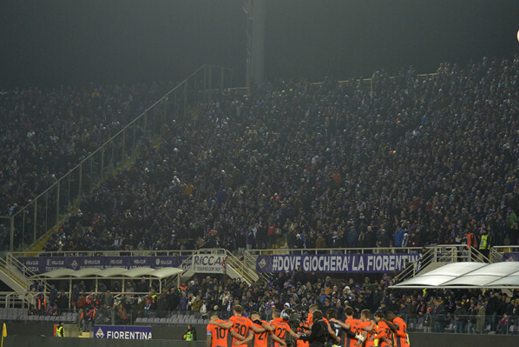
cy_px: 221
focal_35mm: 158
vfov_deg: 8.7
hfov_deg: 13.0
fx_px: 2278
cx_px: 136
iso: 2500
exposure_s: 1/1000
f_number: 4.8
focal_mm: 105
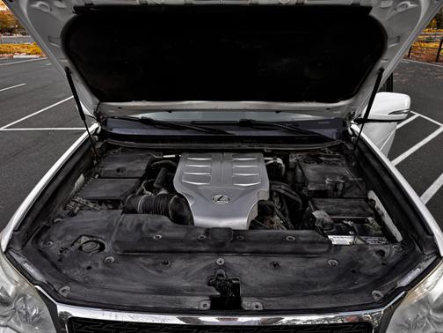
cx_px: 222
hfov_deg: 71.6
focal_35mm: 24
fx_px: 307
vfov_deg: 56.8
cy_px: 166
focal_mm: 6.76
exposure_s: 1/67
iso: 200
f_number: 1.78
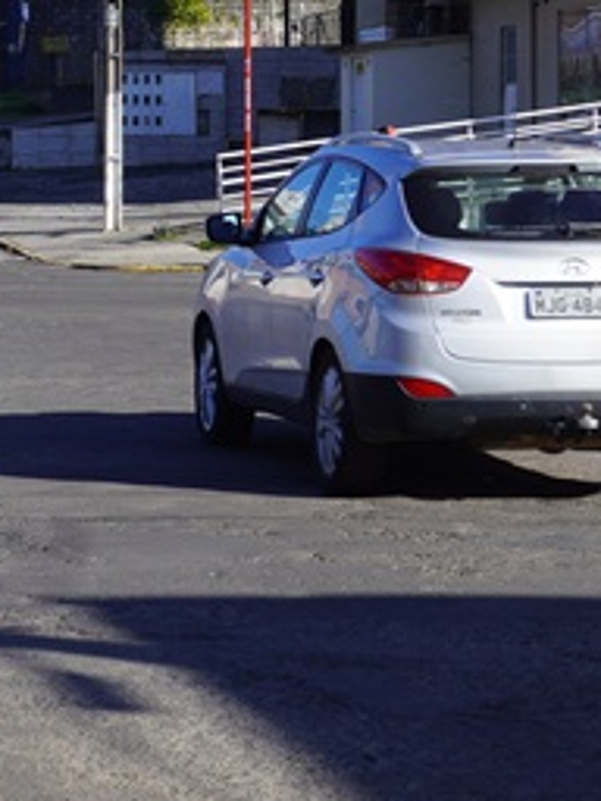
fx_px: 3021
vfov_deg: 15.1
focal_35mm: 130
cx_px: 6
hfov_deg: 11.3
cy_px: 230
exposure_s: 1/125
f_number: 11
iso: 100
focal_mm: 29
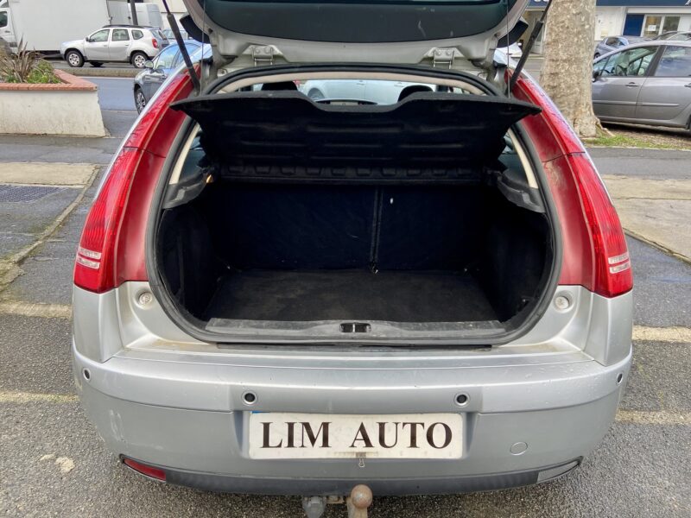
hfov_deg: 67.3
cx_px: 346
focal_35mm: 26
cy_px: 259
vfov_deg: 53.1
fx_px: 519
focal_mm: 4.25
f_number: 1.8
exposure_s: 1/122
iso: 32
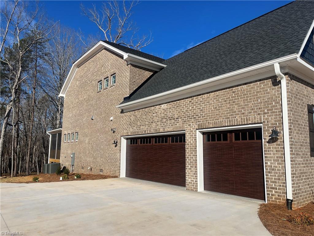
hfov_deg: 67.3
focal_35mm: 26
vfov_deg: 53.1
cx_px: 157
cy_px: 118
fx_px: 236
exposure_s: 1/5848
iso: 50
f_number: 1.6
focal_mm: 5.1
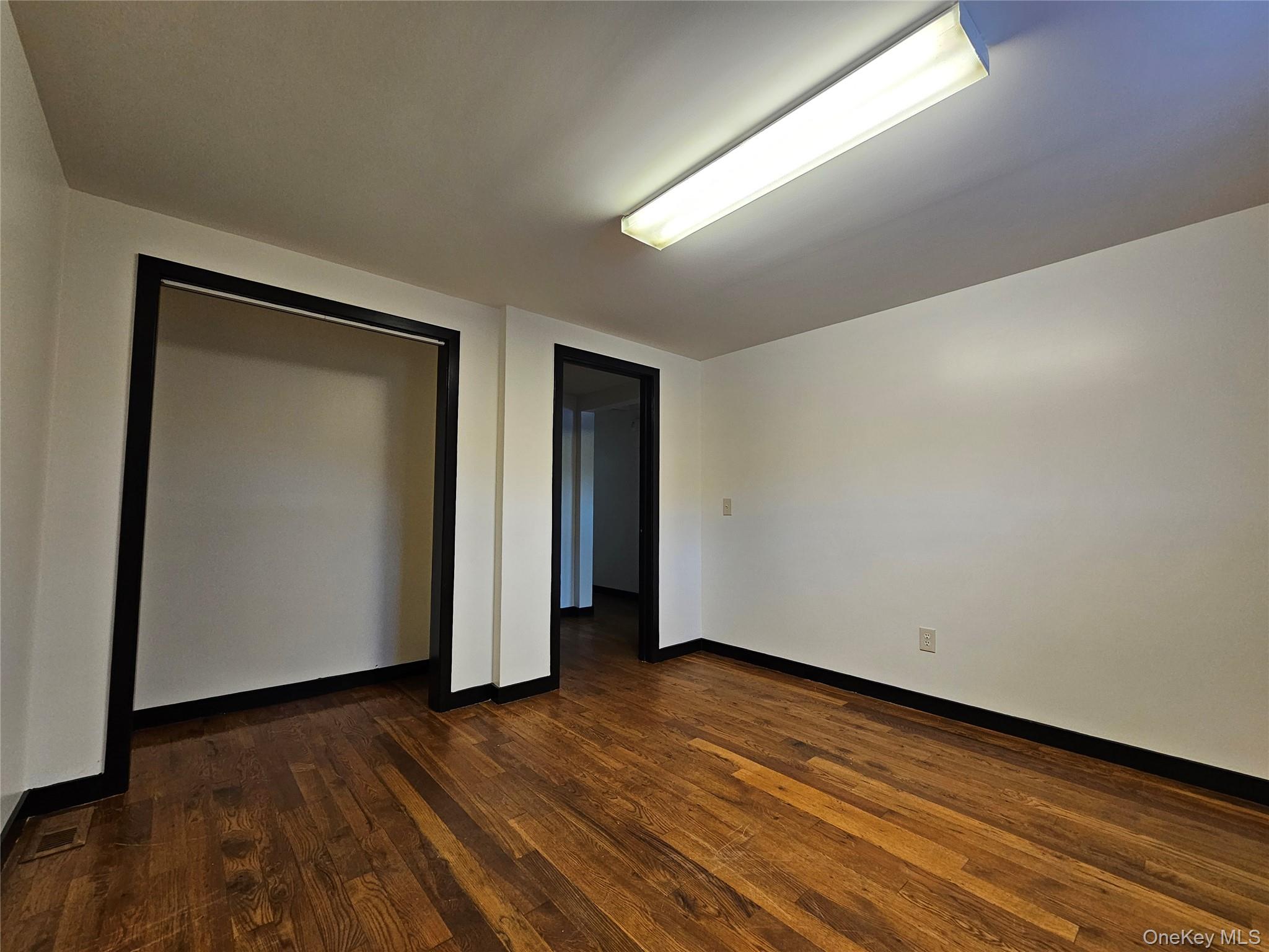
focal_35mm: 13
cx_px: 634
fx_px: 477
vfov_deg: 89.9
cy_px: 476
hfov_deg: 106.2
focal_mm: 2.2
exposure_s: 1/60
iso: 200
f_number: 2.2
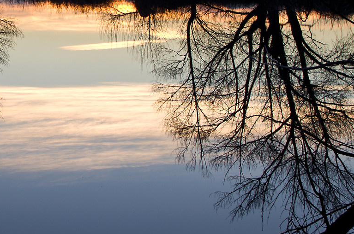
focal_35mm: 97
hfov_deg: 20.7
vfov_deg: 14.0
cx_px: 47
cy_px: 63
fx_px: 952
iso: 100
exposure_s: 1/160
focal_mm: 21.25
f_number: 4.5
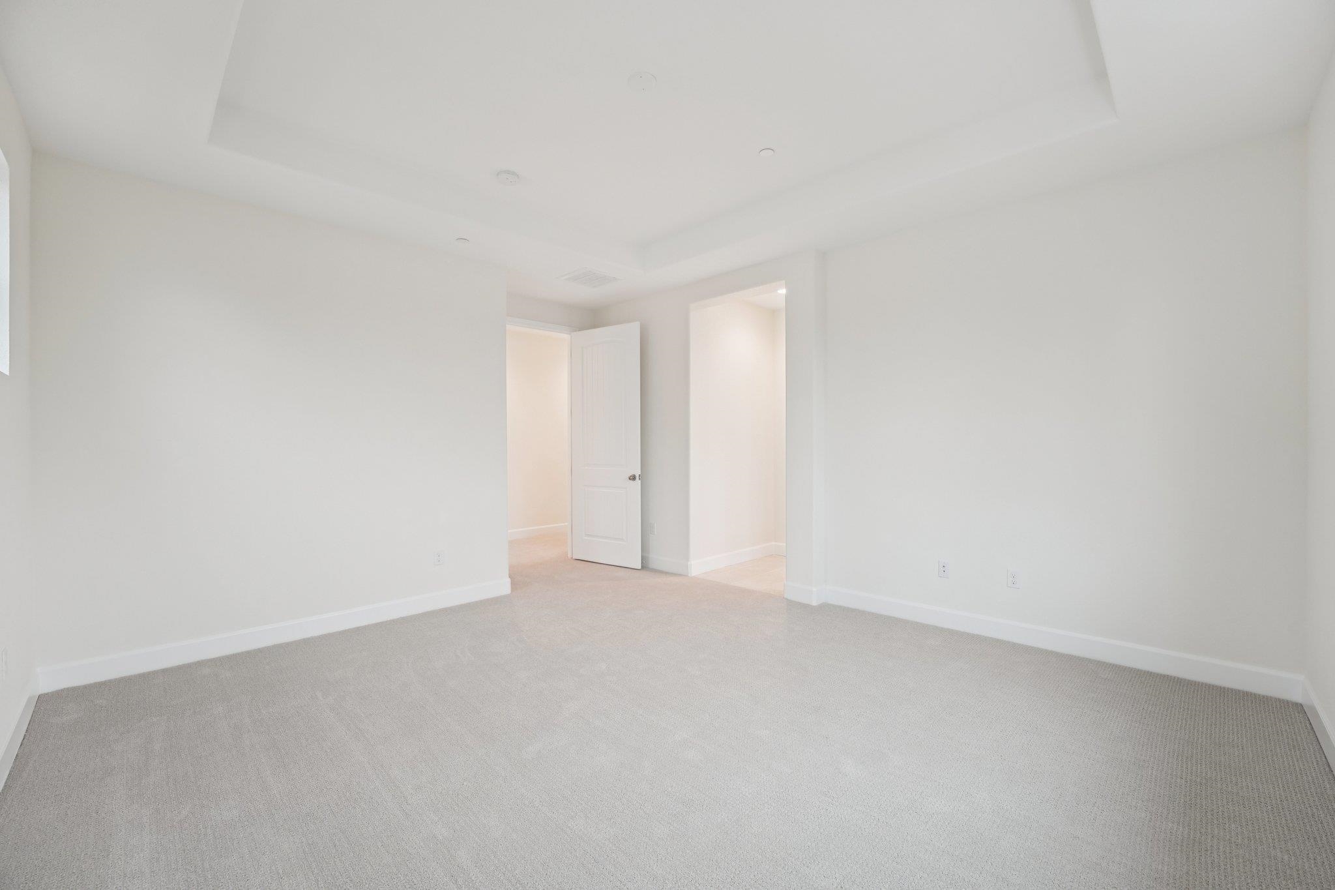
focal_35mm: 14
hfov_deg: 104.3
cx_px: 668
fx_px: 519
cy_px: 445
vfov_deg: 81.2
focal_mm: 14
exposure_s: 1/40
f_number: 8
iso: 800
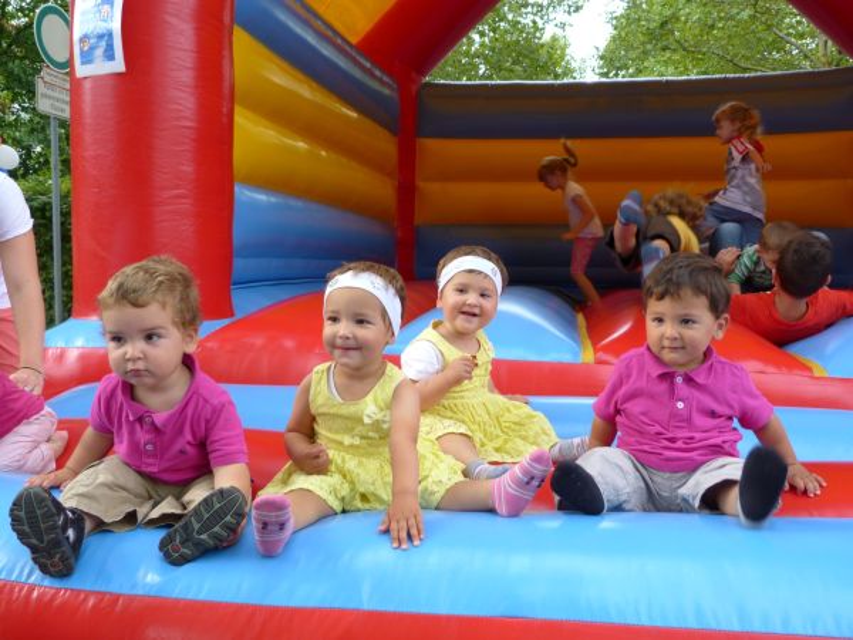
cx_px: 426
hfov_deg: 60.0
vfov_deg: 46.8
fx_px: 739
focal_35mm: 30
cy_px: 320
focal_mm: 5.4
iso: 80
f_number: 3
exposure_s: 1/100
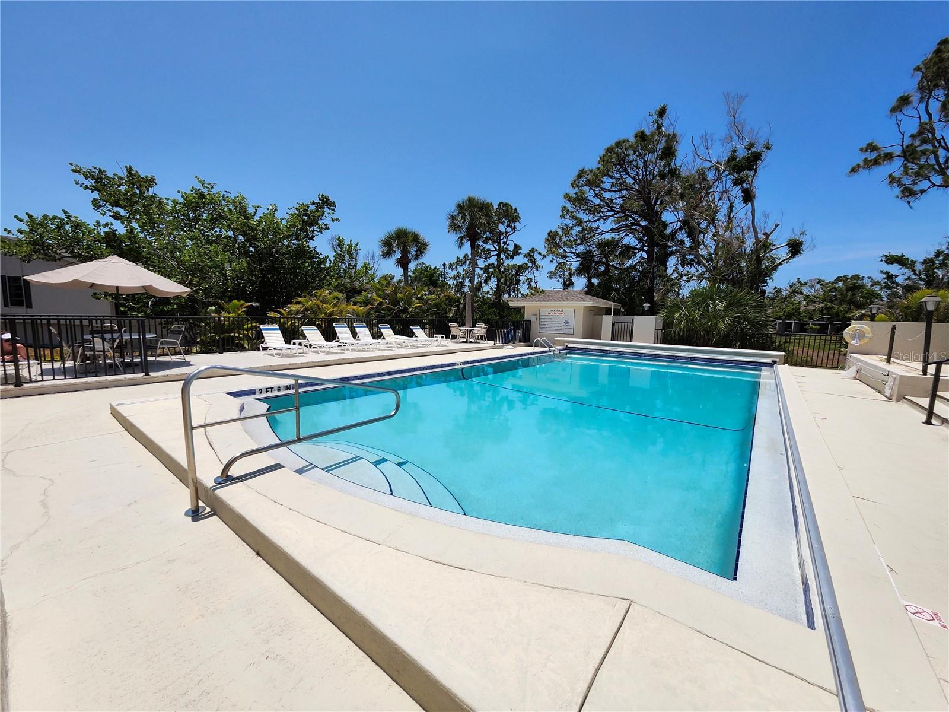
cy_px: 356
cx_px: 474
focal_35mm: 13
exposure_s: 1/3754
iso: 40
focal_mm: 1.74
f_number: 2.2
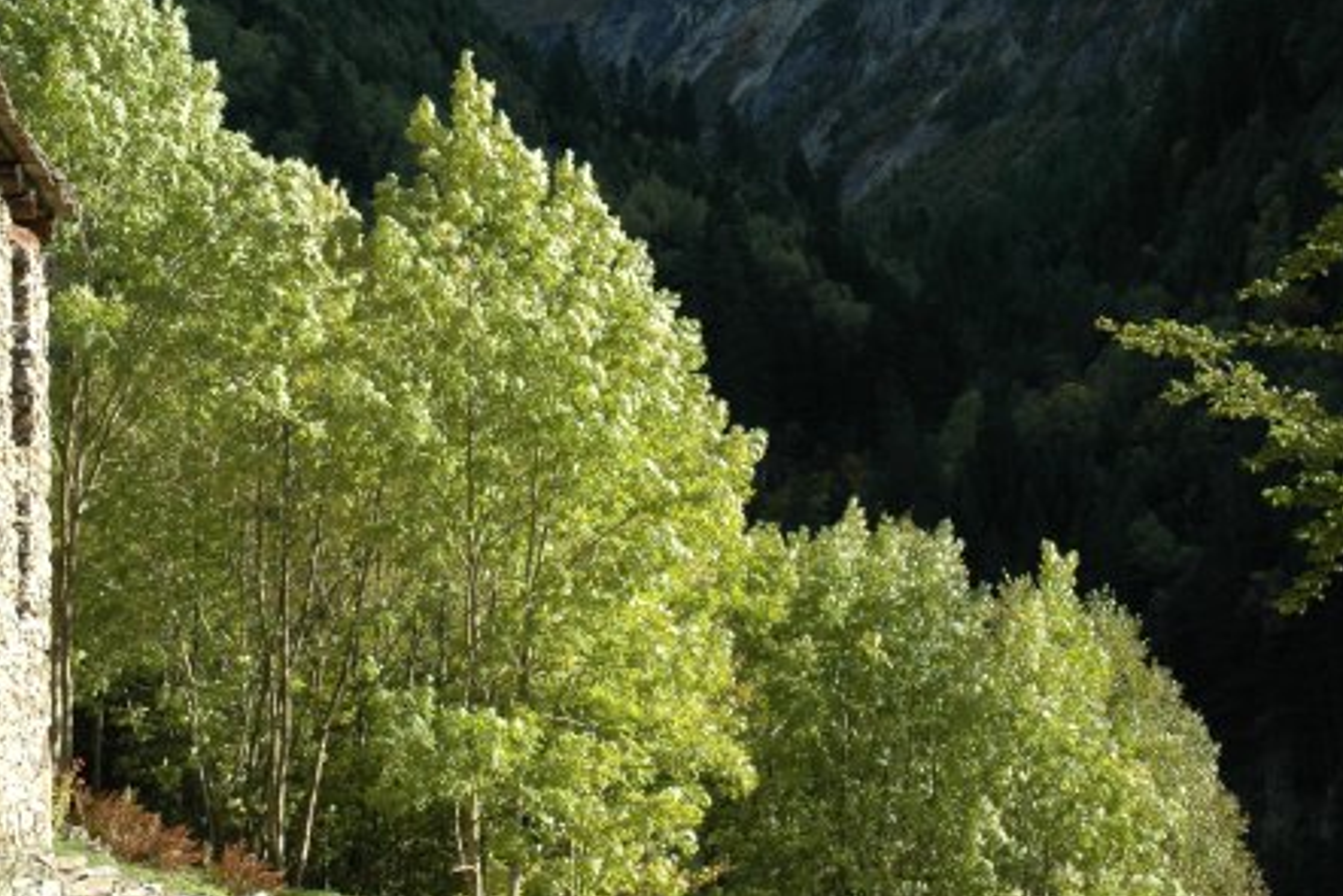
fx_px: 3097
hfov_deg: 24.5
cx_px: 647
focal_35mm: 83
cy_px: 182
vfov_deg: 16.4
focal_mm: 34
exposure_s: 1/200
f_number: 7.1
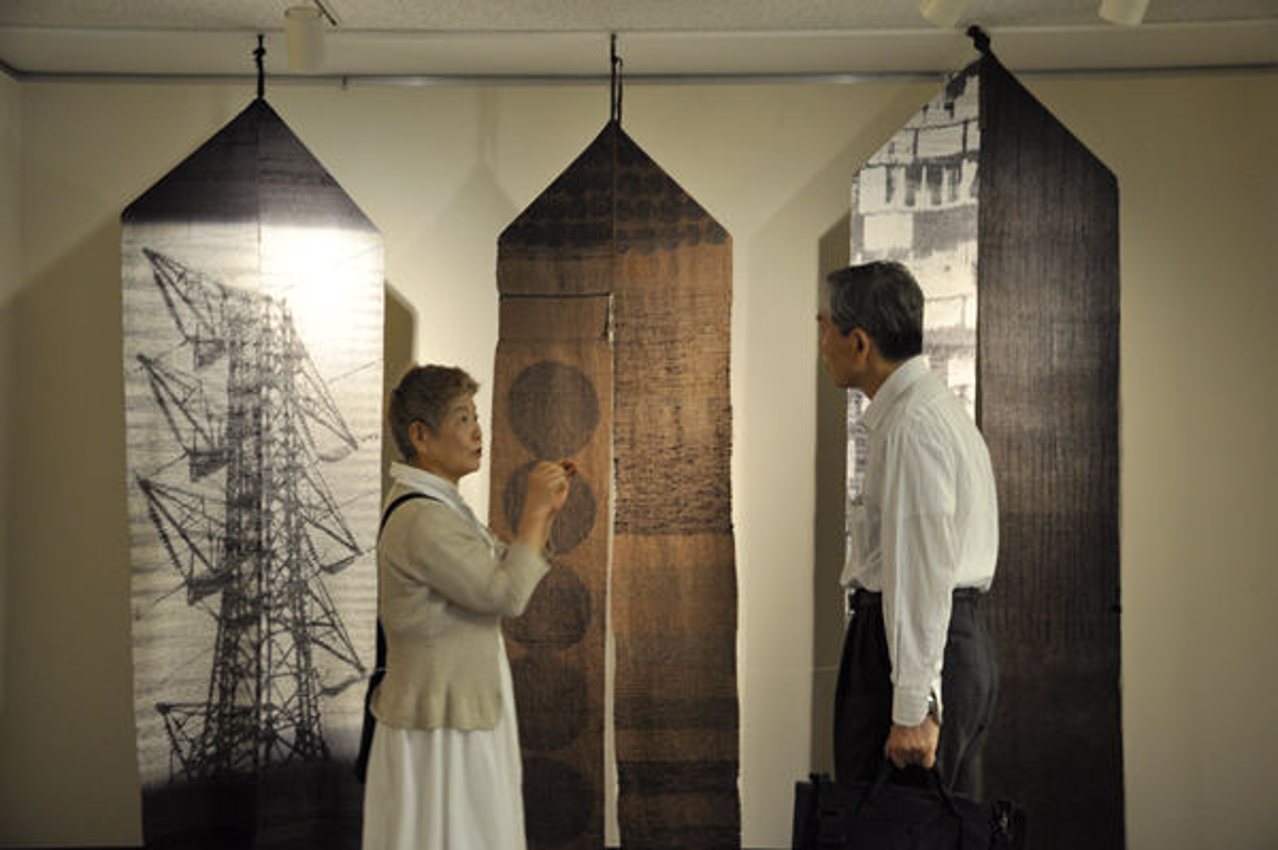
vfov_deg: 29.8
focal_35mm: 45
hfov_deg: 43.6
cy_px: 425
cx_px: 639
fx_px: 1596
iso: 450
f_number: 4.2
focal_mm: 30
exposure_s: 1/15
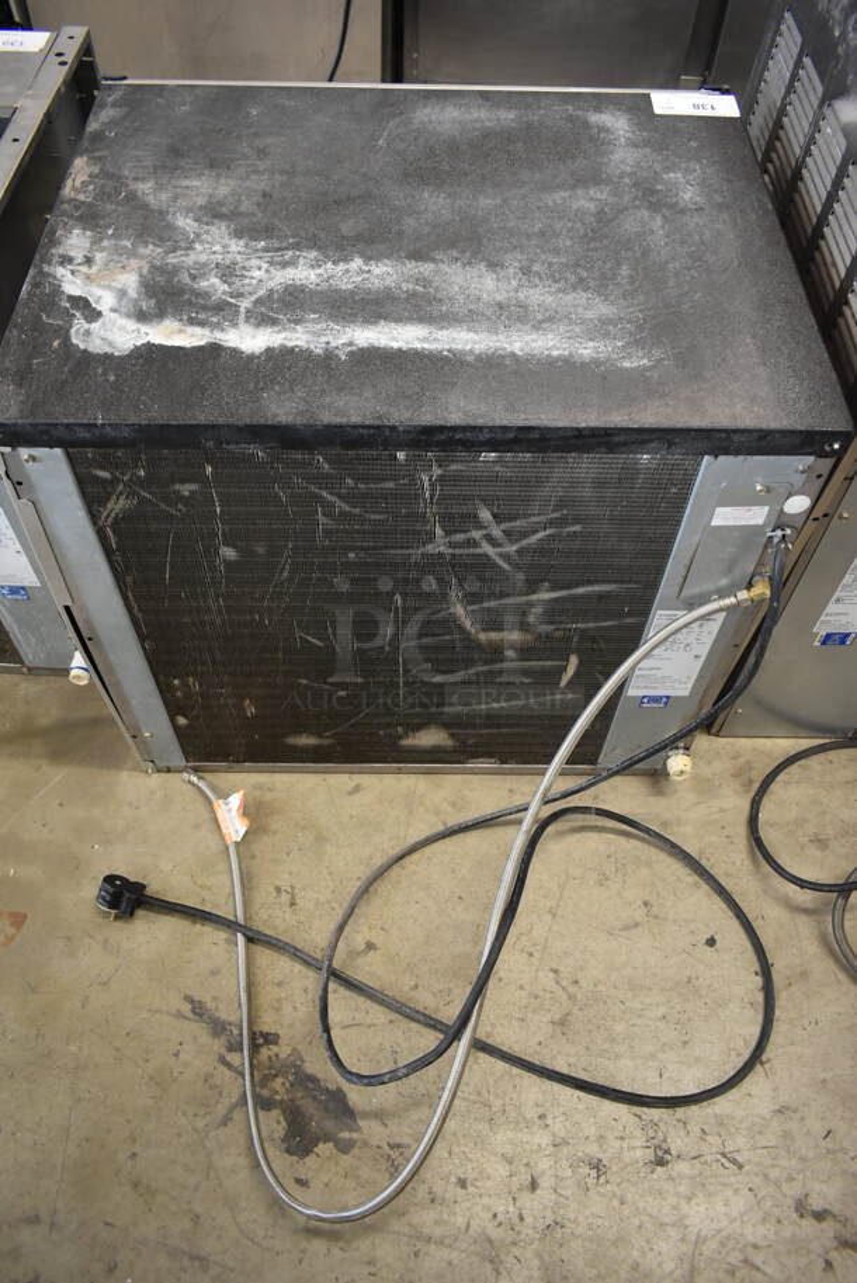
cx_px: 428
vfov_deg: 67.3
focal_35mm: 27
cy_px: 642
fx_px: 963
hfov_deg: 48.0
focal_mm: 18
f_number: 4
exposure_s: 1/60
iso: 1250
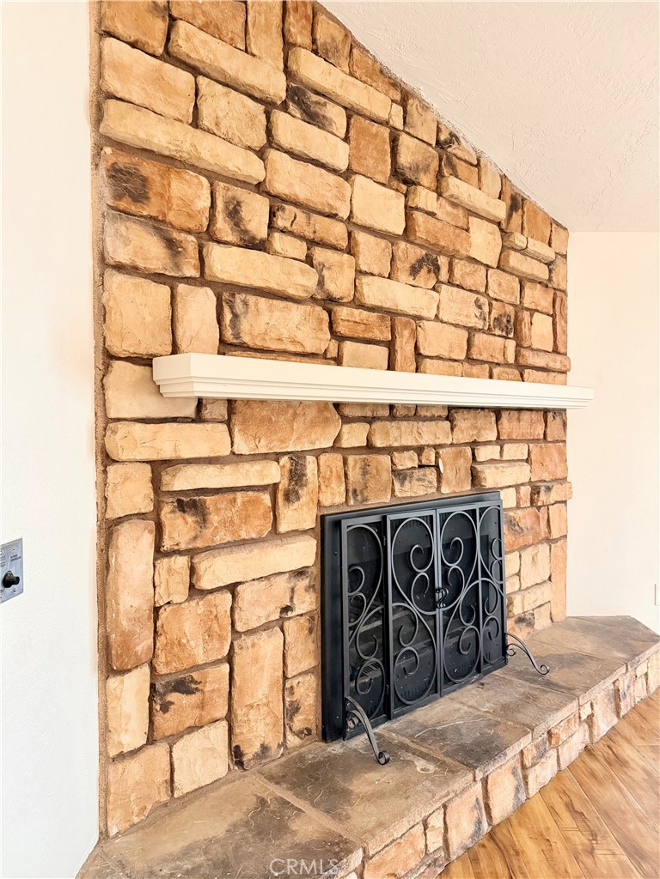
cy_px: 440
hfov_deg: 56.8
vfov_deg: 71.6
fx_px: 610
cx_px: 330
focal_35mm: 24
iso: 640
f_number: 1.78
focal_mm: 6.76
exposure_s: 1/60
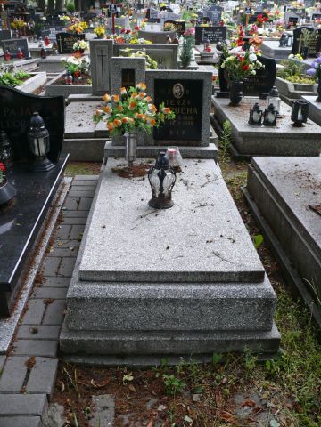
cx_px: 160
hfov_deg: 40.7
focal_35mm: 35
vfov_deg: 52.6
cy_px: 214
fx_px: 433
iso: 100
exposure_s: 1/30
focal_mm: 7.4
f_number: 2.8
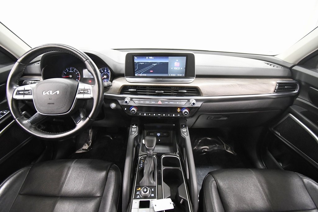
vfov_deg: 77.3
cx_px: 159
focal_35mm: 15
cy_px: 106
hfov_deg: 100.4
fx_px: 133
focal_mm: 10
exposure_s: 1/60
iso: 3200
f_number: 4.5
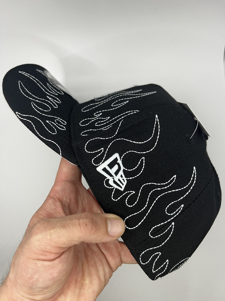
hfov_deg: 53.1
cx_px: 112
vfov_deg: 67.3
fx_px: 225
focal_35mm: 26
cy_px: 150
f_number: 1.6
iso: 64
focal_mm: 5.1
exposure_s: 1/50
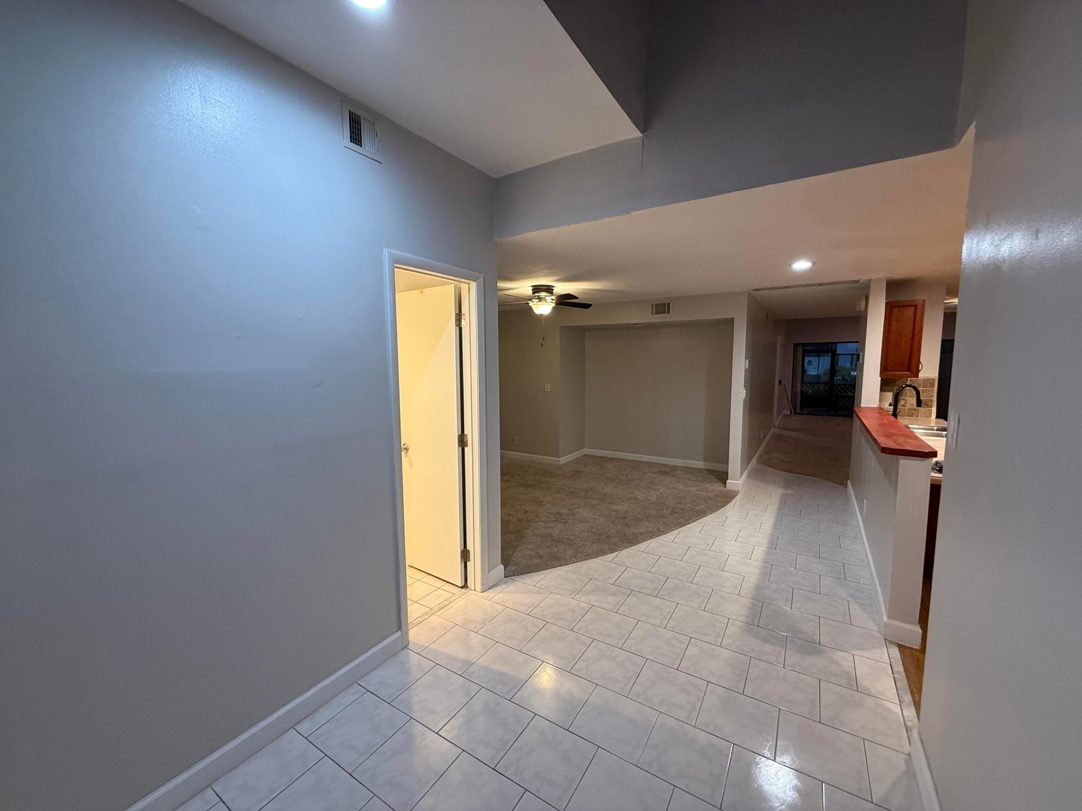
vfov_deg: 85.7
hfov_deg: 102.1
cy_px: 406
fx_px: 438
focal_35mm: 14
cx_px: 541
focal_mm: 2.22
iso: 160
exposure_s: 1/60
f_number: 2.2
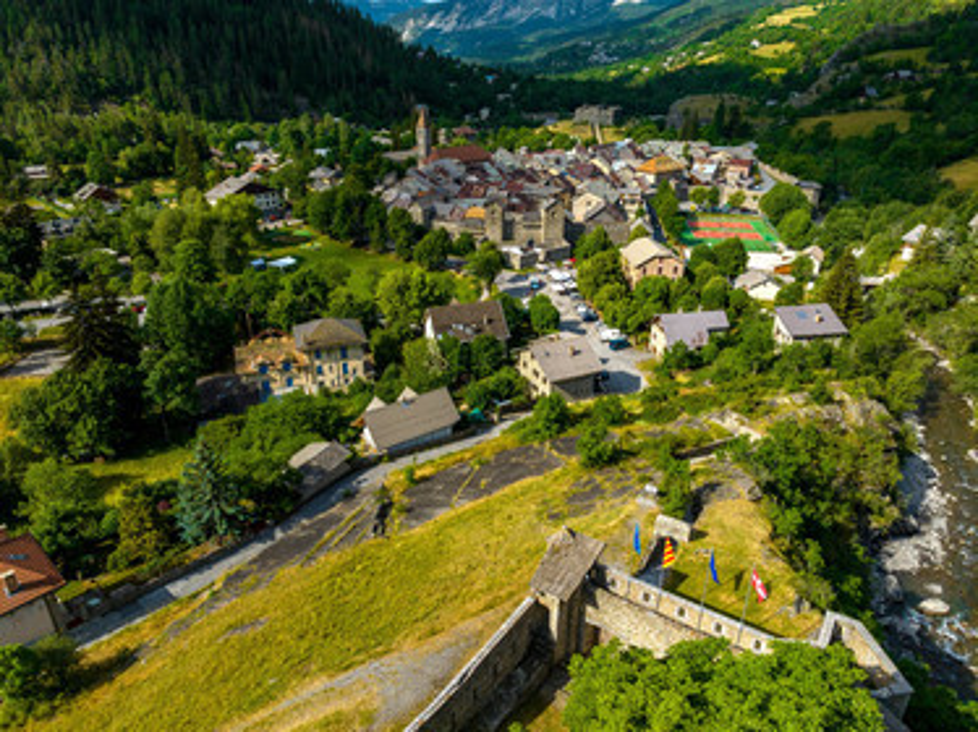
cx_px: 489
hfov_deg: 71.6
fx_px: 678
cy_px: 366
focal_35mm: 24
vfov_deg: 56.8
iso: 200
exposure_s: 1/800
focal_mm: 12.3
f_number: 8
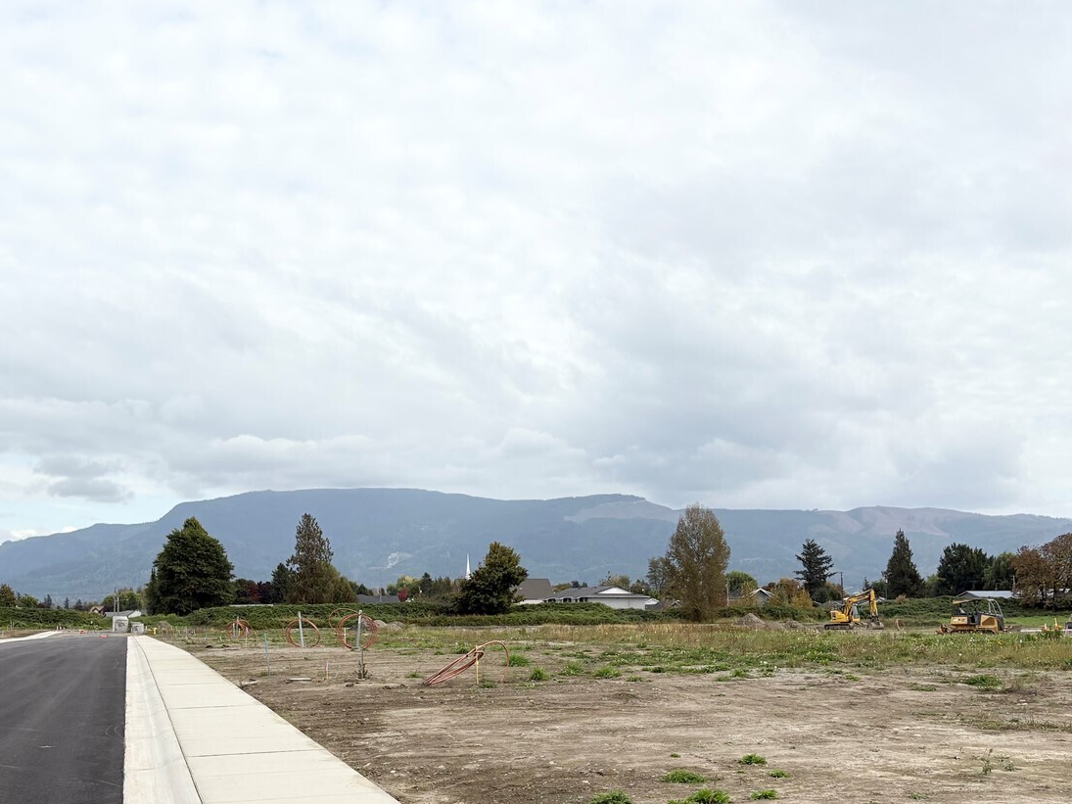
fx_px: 1177
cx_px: 373
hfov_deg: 48.3
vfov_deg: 37.3
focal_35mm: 38
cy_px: 539
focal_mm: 5.96
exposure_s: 1/3125
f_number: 1.6
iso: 50
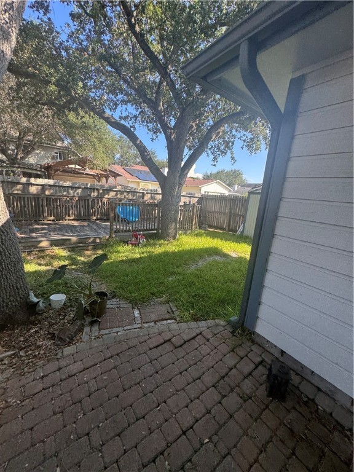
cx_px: 177
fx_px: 191
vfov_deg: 102.1
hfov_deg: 85.7
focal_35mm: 14
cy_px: 236
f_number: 2.2
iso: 40
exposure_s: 1/259
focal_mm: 2.22
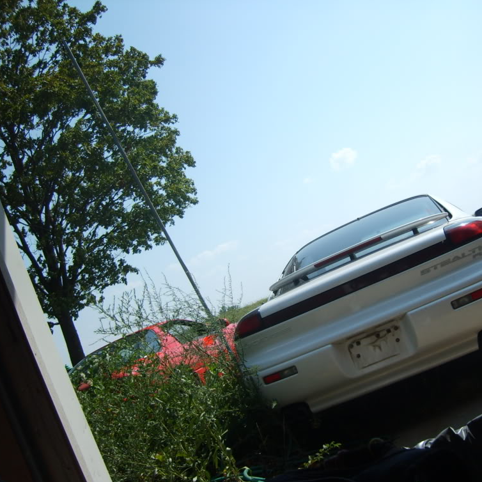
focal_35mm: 42
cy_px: 245
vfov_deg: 40.0
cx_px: 308
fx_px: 662
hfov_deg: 39.7
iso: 50
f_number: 7.1
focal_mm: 5.8
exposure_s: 1/250
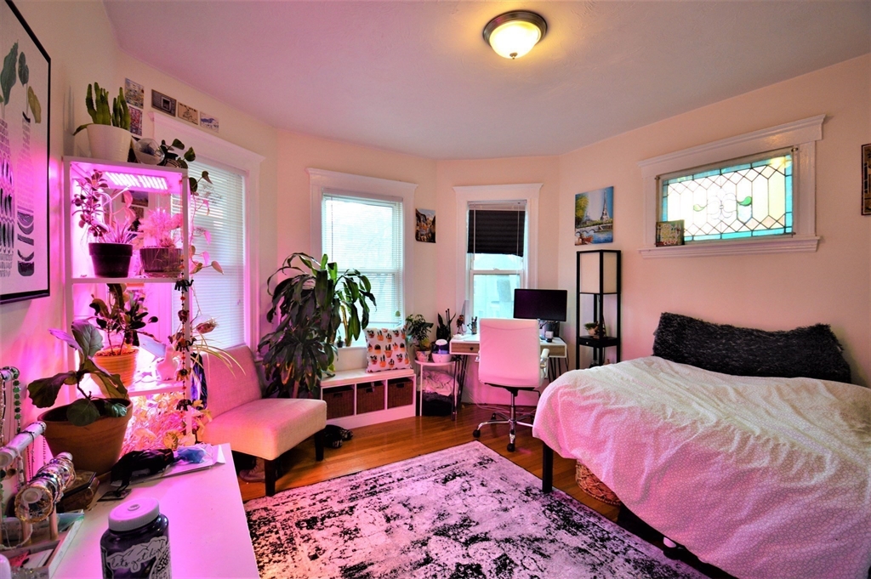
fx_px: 363
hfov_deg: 100.4
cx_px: 436
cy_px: 290
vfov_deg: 77.2
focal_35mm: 15
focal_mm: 10
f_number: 4.5
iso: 400
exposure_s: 1/80
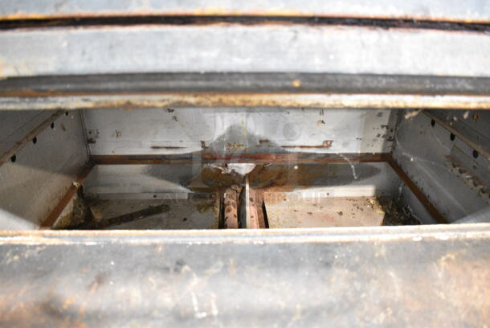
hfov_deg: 67.3
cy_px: 164
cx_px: 245
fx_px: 368
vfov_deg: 48.0
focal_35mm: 27
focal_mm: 18
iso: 5600
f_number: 3.5
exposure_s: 1/30
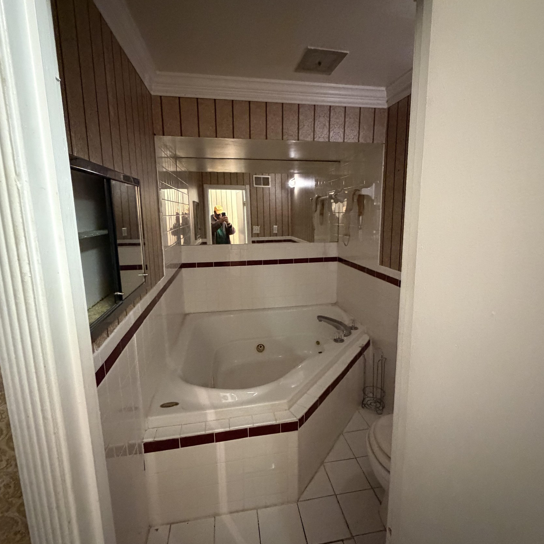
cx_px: 276
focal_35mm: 17
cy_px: 262
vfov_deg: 83.9
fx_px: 302
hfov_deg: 84.0
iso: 1250
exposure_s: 1/40
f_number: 2.2
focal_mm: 2.22
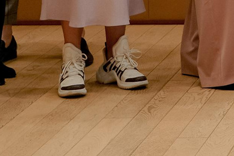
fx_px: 1587
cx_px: 587
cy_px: -203
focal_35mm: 244
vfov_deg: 5.5
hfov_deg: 7.8
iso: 800
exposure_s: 1/400
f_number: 2.8
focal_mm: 37
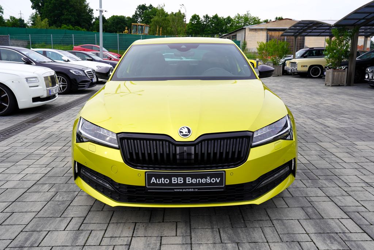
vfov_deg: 41.1
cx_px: 187
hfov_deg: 58.7
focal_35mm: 32
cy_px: 125
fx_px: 332
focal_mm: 32
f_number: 7.1
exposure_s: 1/100
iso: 100
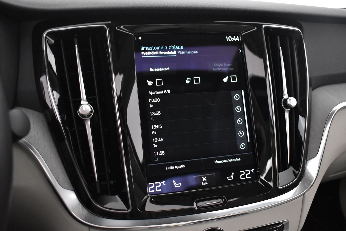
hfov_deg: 53.1
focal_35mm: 36
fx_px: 346
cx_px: 173
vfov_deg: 36.9
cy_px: 116
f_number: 3.8
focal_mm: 24
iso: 3200
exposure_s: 1/30
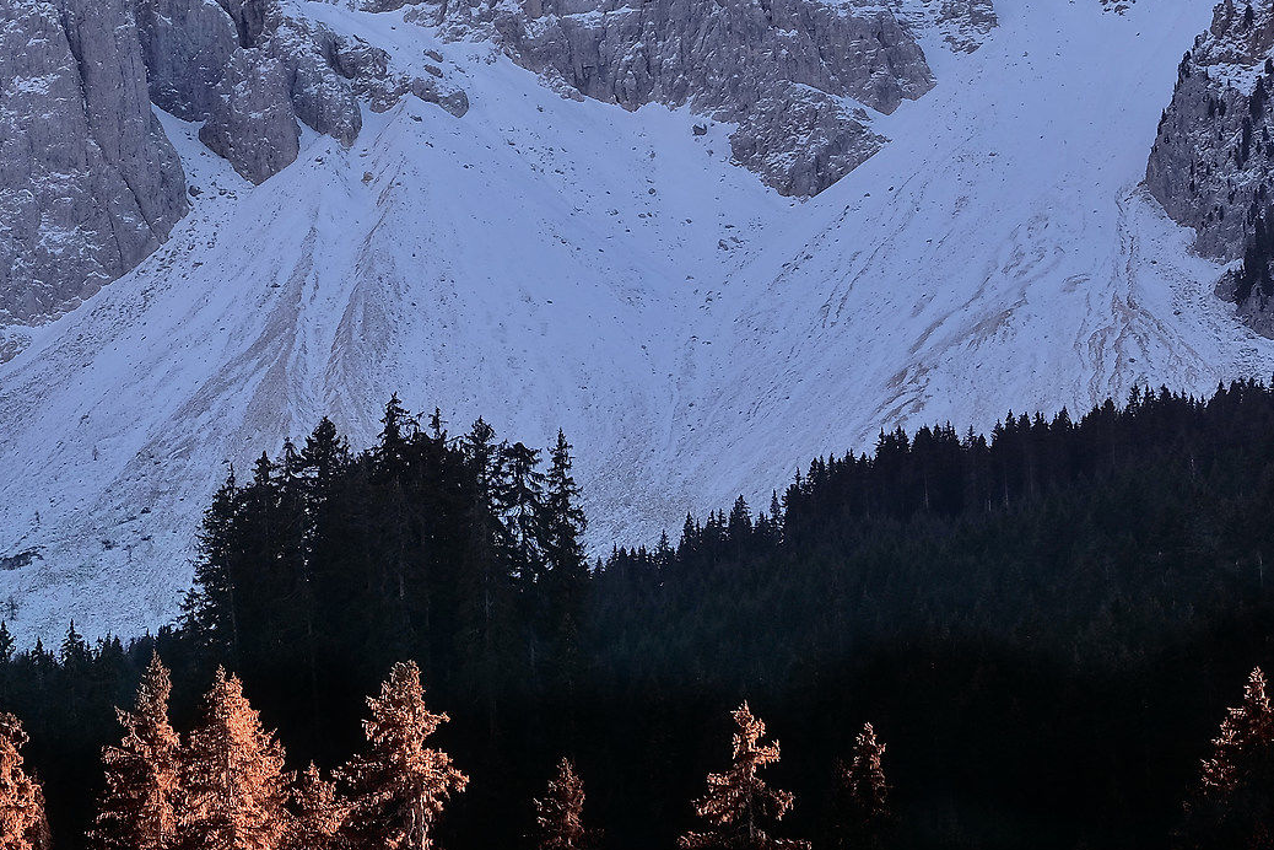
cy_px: -37
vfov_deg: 7.1
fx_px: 6794
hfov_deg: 10.6
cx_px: -53
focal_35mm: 192
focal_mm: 55
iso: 200
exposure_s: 1/170
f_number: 8
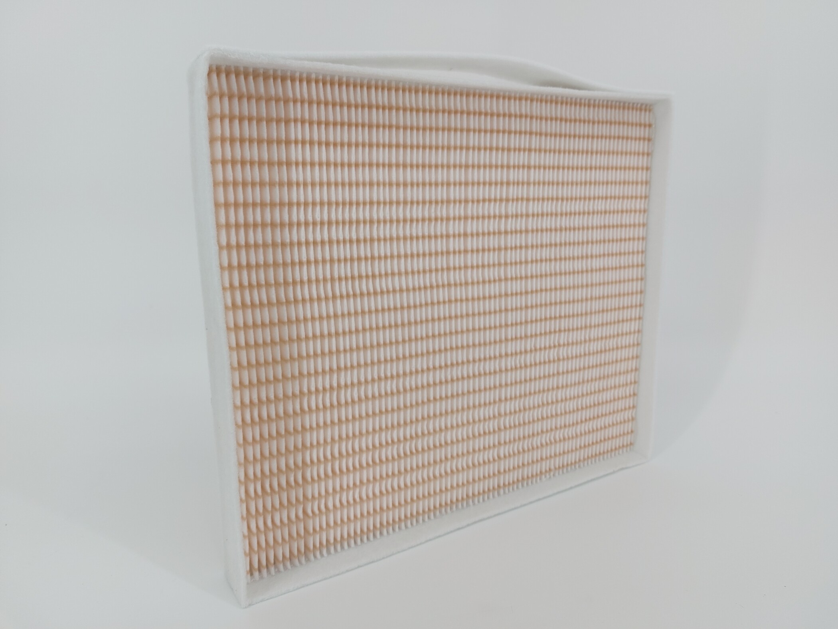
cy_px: 314
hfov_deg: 71.6
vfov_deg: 56.8
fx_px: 581
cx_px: 419
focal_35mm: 24
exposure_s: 1/139
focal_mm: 5.23
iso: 25
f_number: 1.8
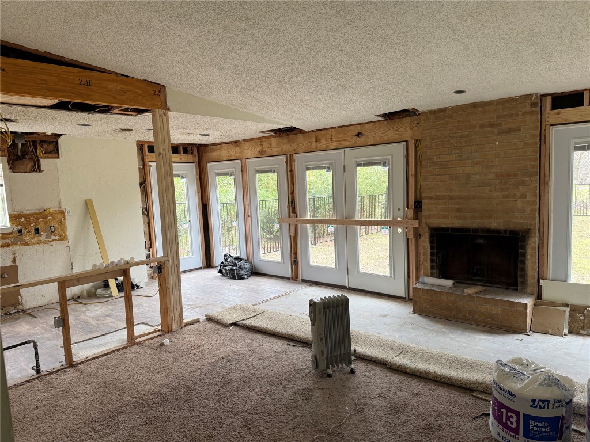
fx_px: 409
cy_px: 221
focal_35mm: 24
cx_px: 295
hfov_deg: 71.6
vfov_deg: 56.8
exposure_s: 1/121
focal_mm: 6.76
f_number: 1.78
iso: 125
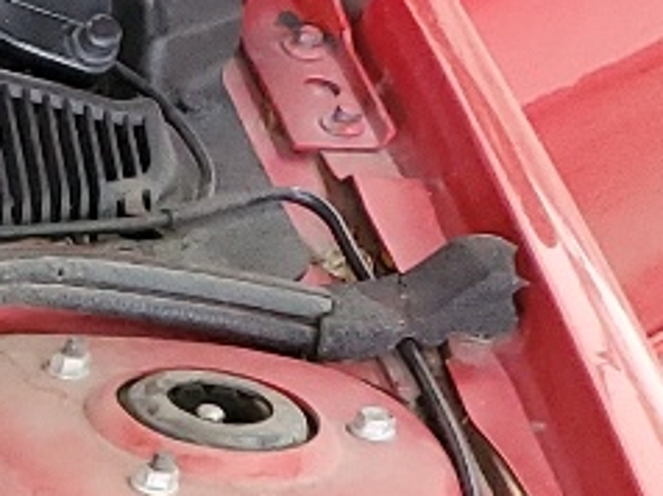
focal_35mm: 175
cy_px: 1552
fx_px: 3348
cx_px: -1240
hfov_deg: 9.3
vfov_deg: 7.4
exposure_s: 1/40
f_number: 1.5
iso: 109
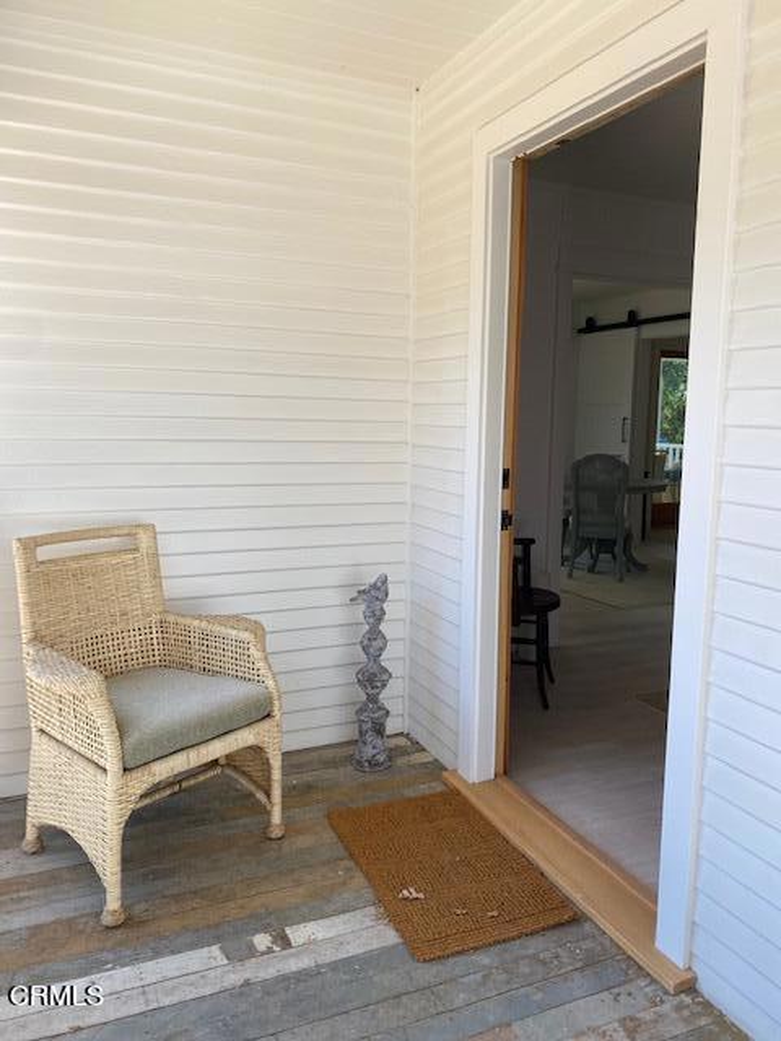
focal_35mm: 26
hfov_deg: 53.1
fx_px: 782
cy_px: 520
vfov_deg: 67.3
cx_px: 390
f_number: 1.8
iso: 32
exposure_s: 1/288
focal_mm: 4.25
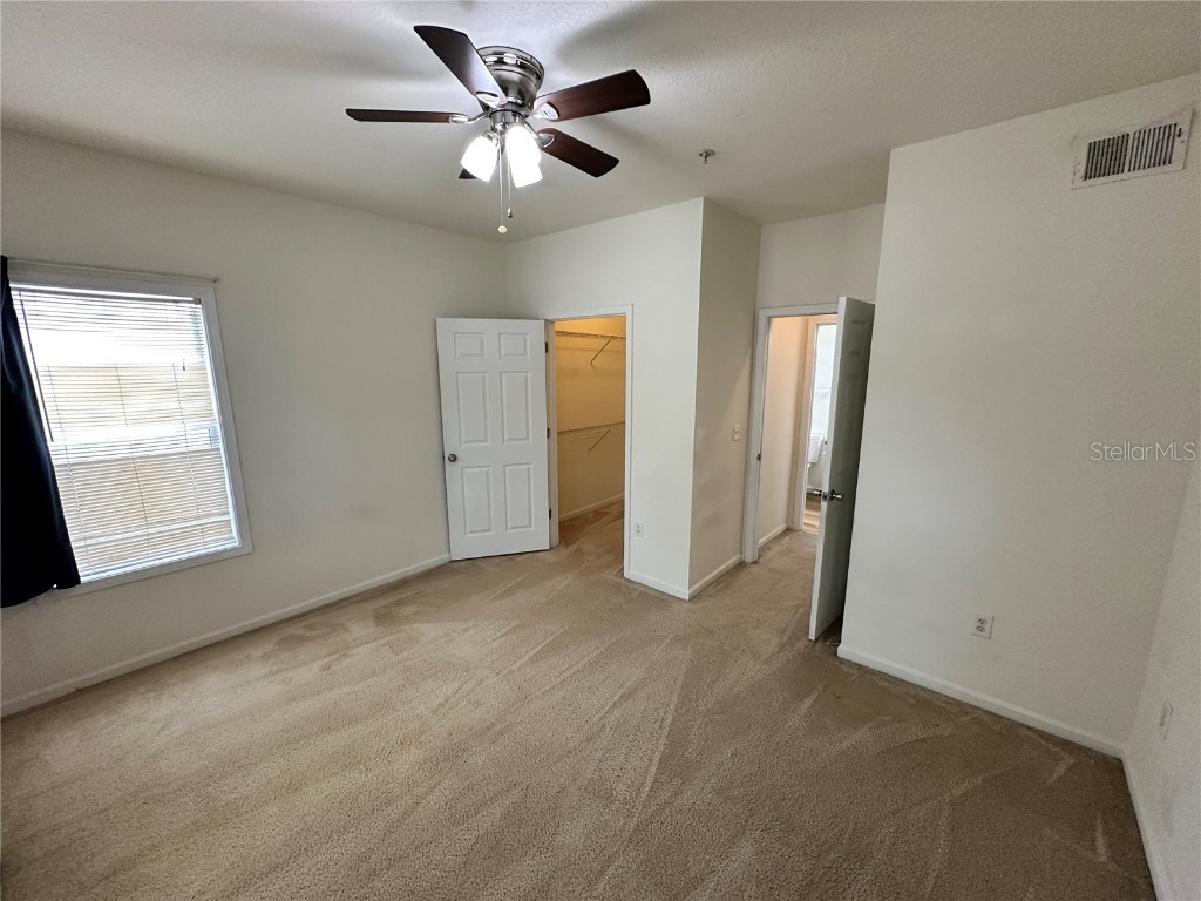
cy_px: 450
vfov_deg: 85.7
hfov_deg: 102.1
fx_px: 486
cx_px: 600
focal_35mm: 14
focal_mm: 2.22
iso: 250
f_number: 2.2
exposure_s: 1/120
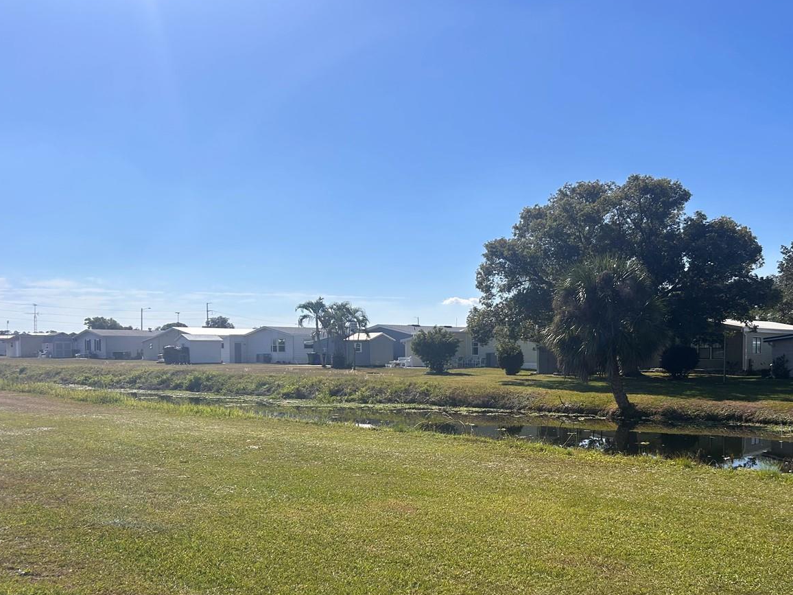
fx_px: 825
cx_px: 509
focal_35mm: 36
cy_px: 393
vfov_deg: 39.2
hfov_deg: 50.7
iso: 50
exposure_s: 1/7463
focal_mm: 5.7
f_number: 1.5
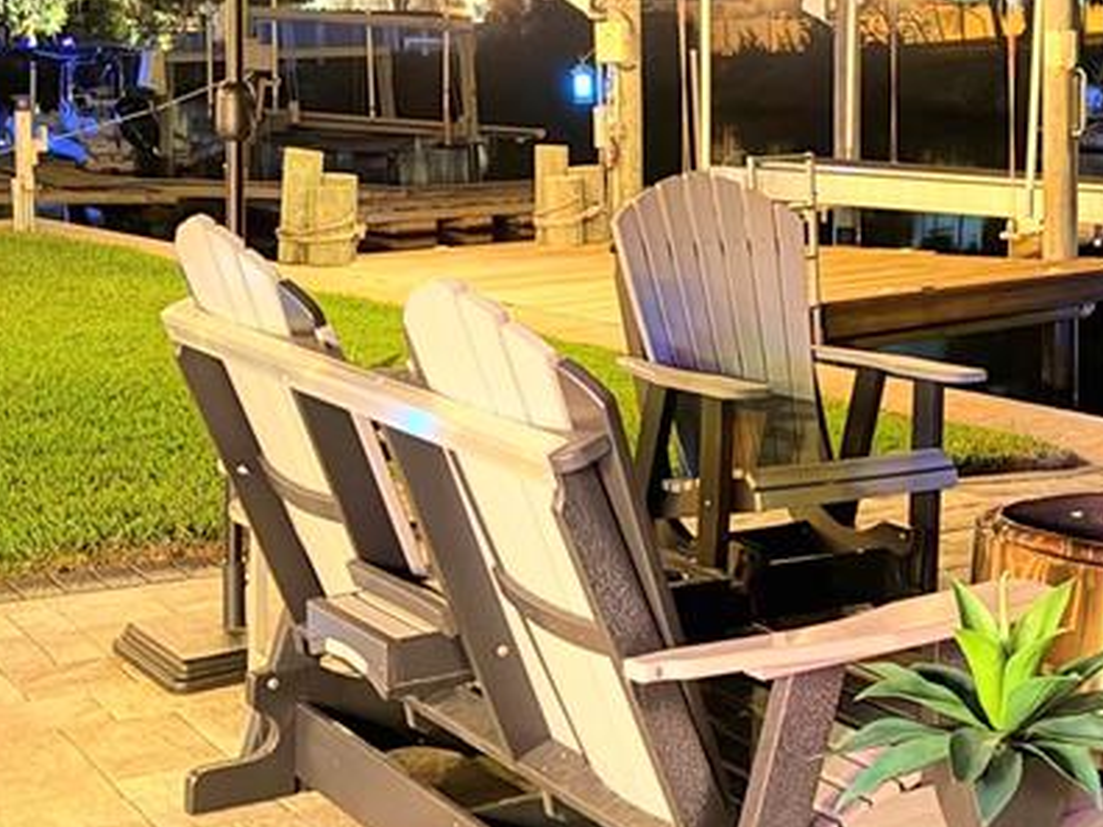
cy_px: 256
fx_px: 1976
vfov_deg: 23.5
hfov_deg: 29.9
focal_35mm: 62
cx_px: 989
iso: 4000
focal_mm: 6.76
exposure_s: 1/9
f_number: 1.78
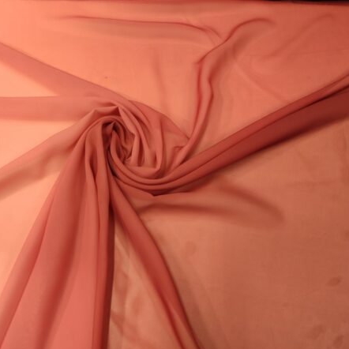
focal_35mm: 30
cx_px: 158
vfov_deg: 54.0
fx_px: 342
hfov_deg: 54.0
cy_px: 177
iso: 500
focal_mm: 5.43
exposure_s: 1/160
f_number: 1.89
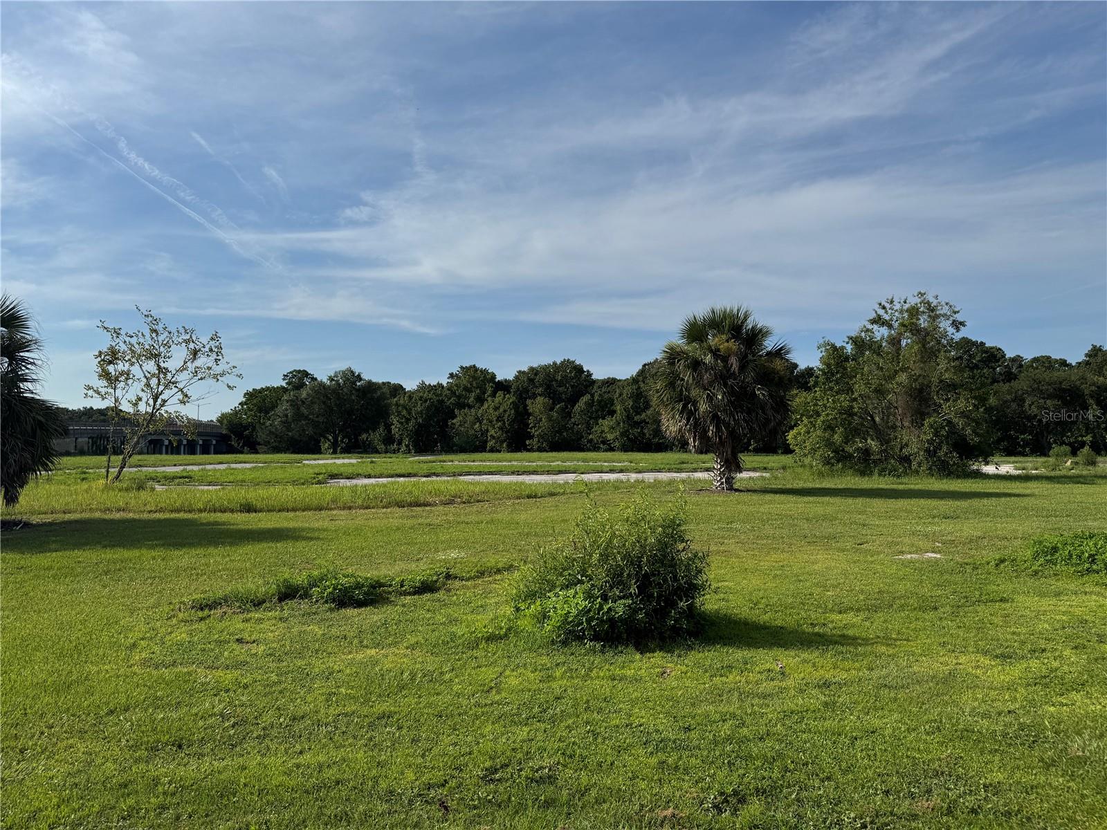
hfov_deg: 71.6
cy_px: 415
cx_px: 554
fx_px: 768
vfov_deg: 56.8
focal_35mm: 24
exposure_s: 1/7092
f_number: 1.78
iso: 80
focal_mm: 6.76
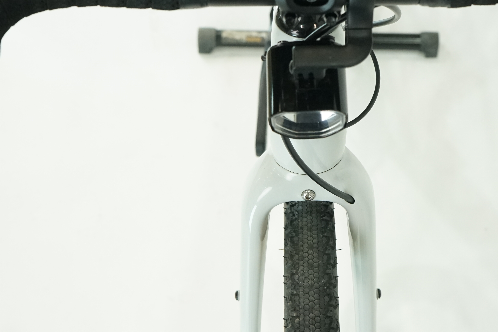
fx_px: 954
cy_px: 213
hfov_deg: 29.1
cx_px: 306
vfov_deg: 19.7
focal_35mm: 69
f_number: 6.3
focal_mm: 38
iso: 2500
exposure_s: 1/200
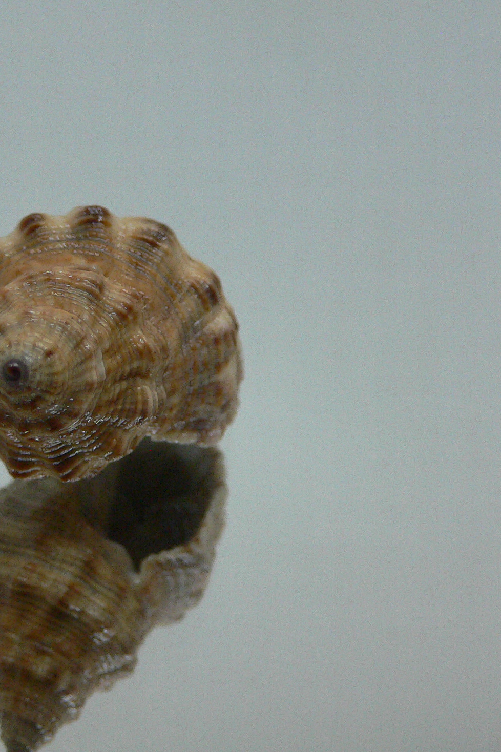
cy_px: 374
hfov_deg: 26.4
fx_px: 1044
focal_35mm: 50
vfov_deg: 39.6
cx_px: 93
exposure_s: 1/60
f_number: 2.8
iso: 200
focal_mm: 4.6
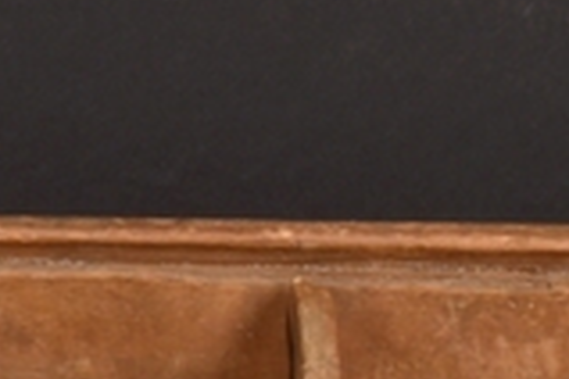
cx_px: 1206
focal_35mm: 791
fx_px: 12501
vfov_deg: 1.7
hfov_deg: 2.6
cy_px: 424
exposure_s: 1/60
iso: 400
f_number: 25
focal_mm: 105
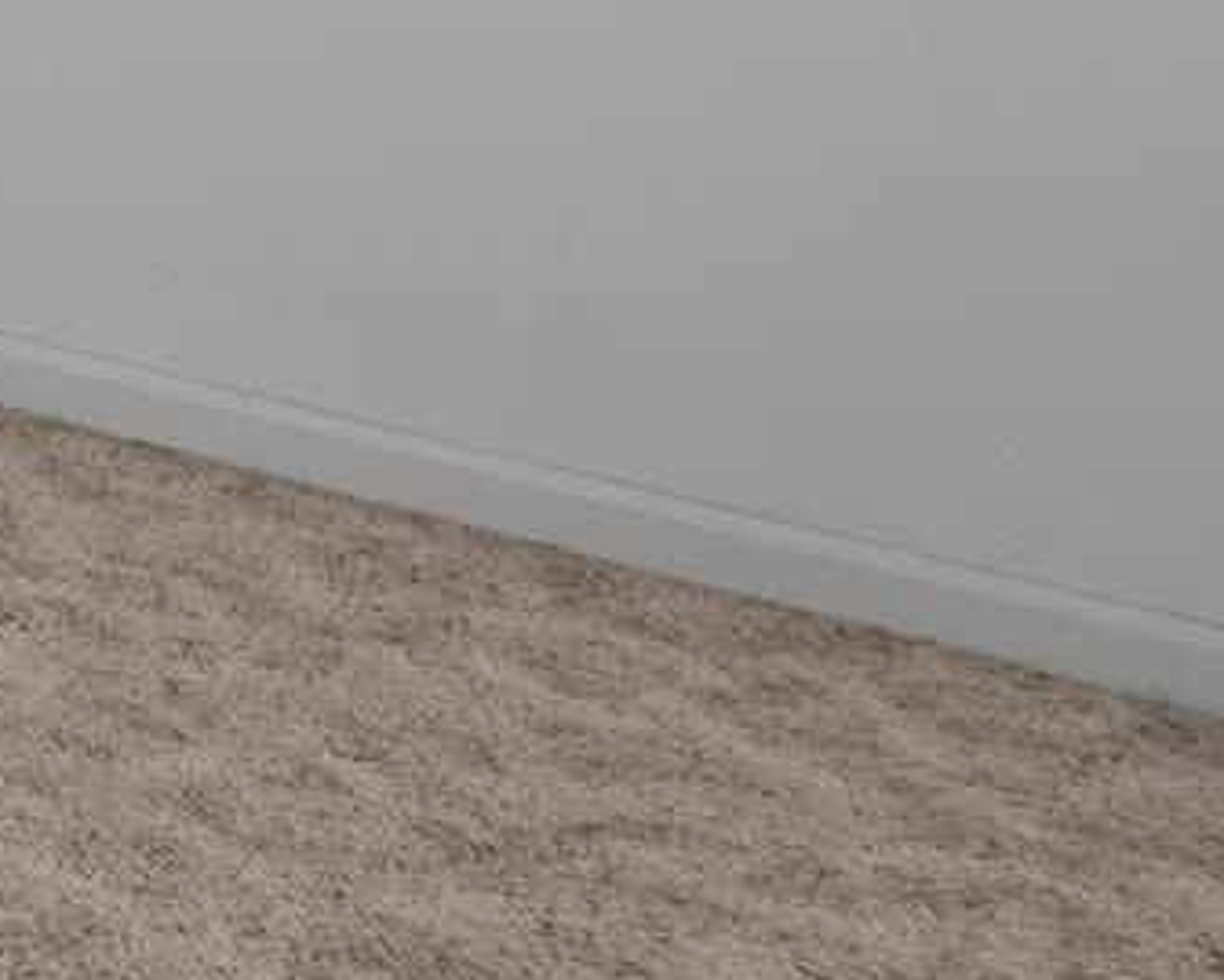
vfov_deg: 16.0
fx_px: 2899
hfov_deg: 13.5
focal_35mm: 80
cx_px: -1978
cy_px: -836
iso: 100
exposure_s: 1/2
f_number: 8
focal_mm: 14
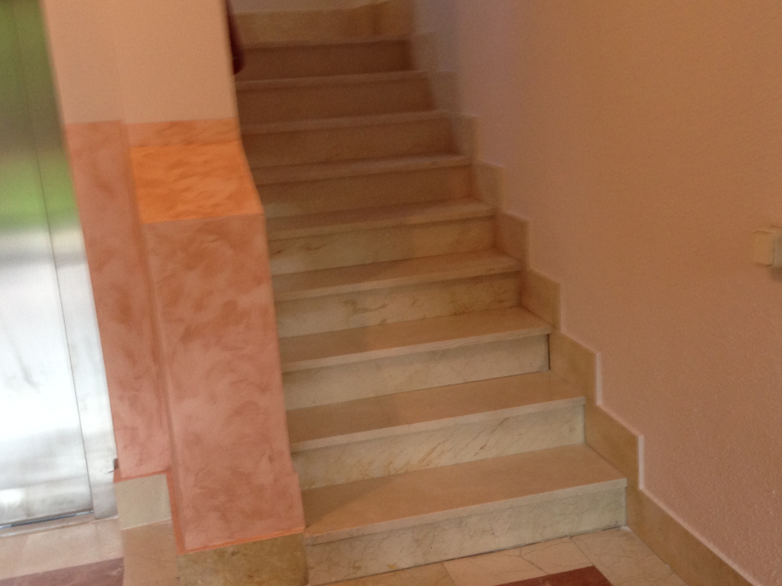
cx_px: 443
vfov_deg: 30.2
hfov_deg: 39.6
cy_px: 335
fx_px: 1084
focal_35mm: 48
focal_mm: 4.12
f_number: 2.4
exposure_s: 1/20
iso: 125
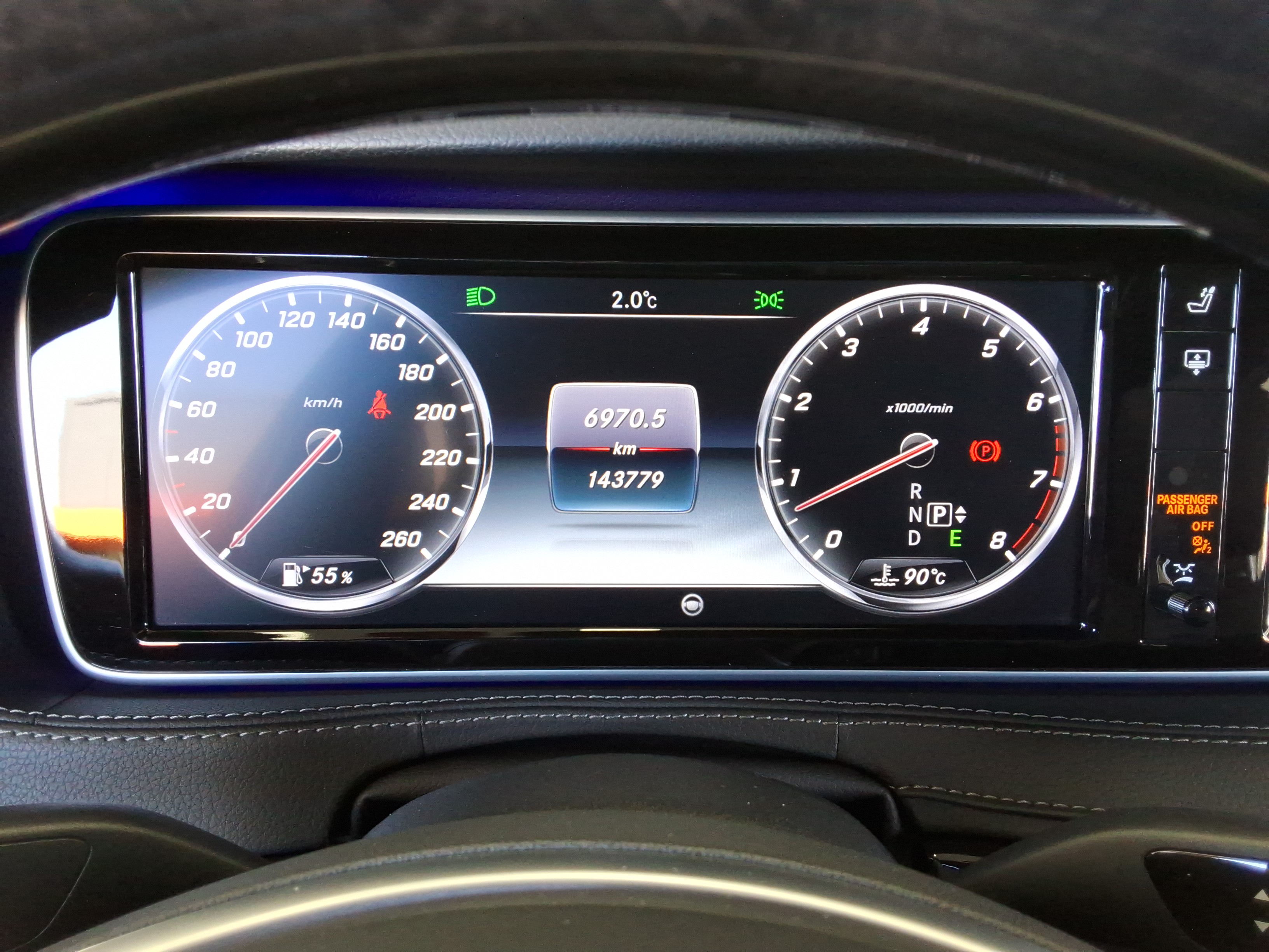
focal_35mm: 28
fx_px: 1026
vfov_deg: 49.7
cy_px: 476
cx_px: 634
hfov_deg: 63.4
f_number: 1.9
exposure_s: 1/40
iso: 103
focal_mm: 2.91
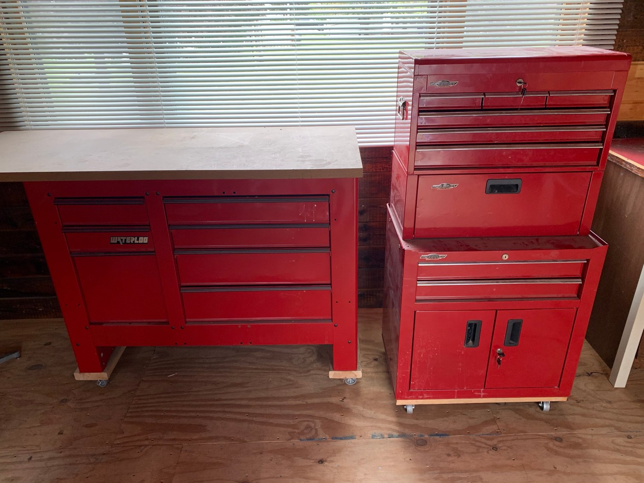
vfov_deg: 53.1
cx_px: 322
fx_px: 484
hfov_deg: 67.3
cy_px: 242
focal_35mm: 26
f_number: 1.8
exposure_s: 1/121
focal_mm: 4.25
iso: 50
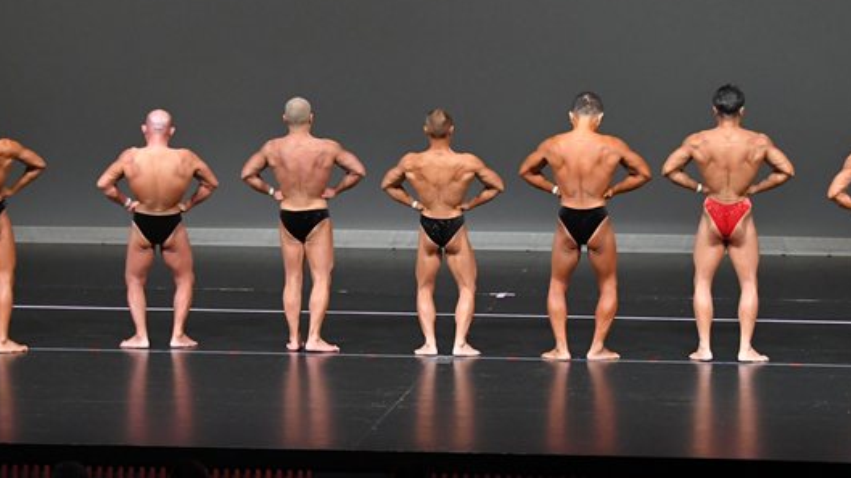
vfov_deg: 6.2
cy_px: 211
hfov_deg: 11.1
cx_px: 454
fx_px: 4398
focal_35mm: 195
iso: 4000
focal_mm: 85
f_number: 5.6
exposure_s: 1/400
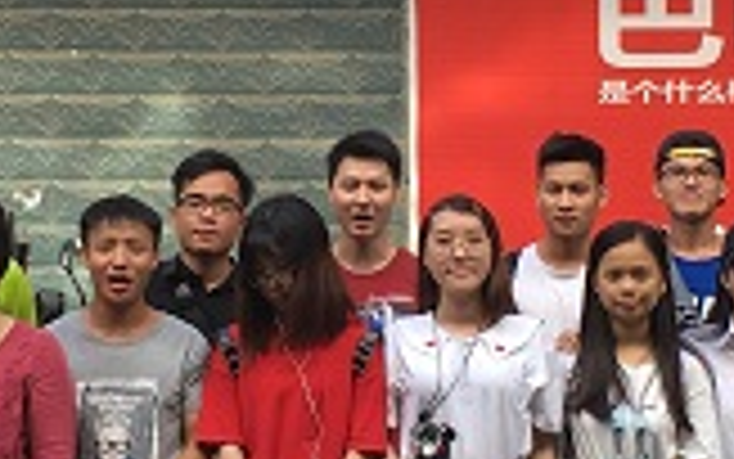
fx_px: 2641
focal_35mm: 132
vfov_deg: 9.9
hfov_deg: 15.8
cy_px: 124
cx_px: 257
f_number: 2.2
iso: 25
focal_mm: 4.15
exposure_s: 1/106
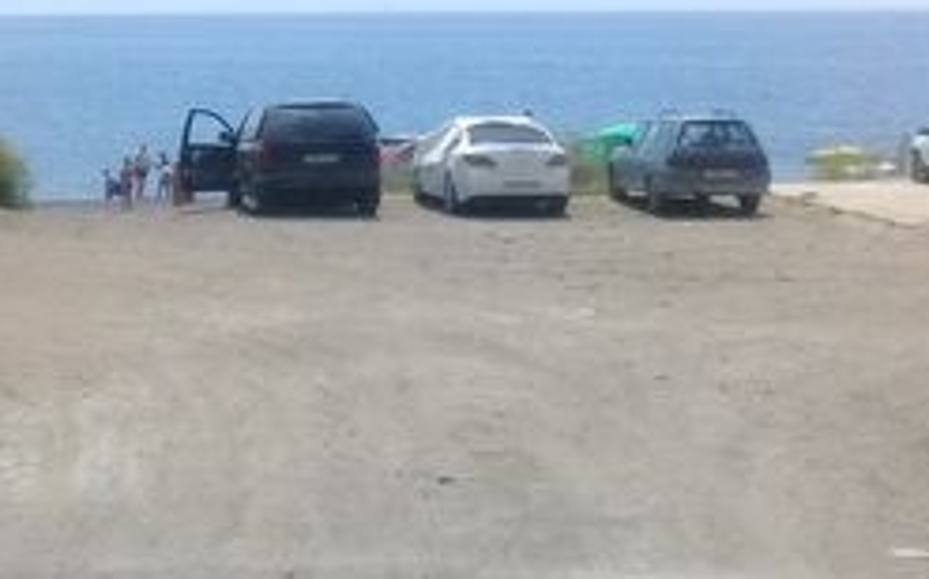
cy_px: 100
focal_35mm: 68
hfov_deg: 30.1
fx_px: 1720
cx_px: 350
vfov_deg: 18.9
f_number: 2.2
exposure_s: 1/2123
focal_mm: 3.3
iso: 50
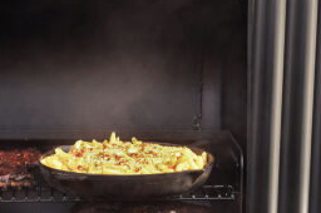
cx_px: 46
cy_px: 147
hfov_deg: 12.8
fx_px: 1425
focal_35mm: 160
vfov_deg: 8.5
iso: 64
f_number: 5.6
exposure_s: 1/160
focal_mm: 70
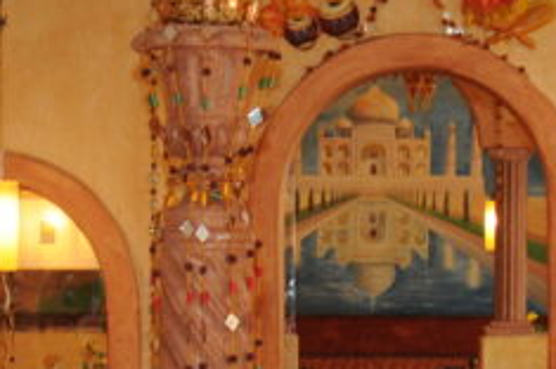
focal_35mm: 184
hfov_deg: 11.2
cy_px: 444
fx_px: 2838
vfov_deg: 7.4
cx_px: 357
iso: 200
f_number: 4
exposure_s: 1/10
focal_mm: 24
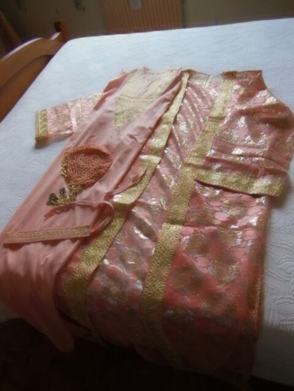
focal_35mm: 25
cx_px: 147
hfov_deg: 54.9
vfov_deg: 69.4
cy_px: 196
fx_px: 283
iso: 400
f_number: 3.5
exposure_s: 1/15
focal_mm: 4.5
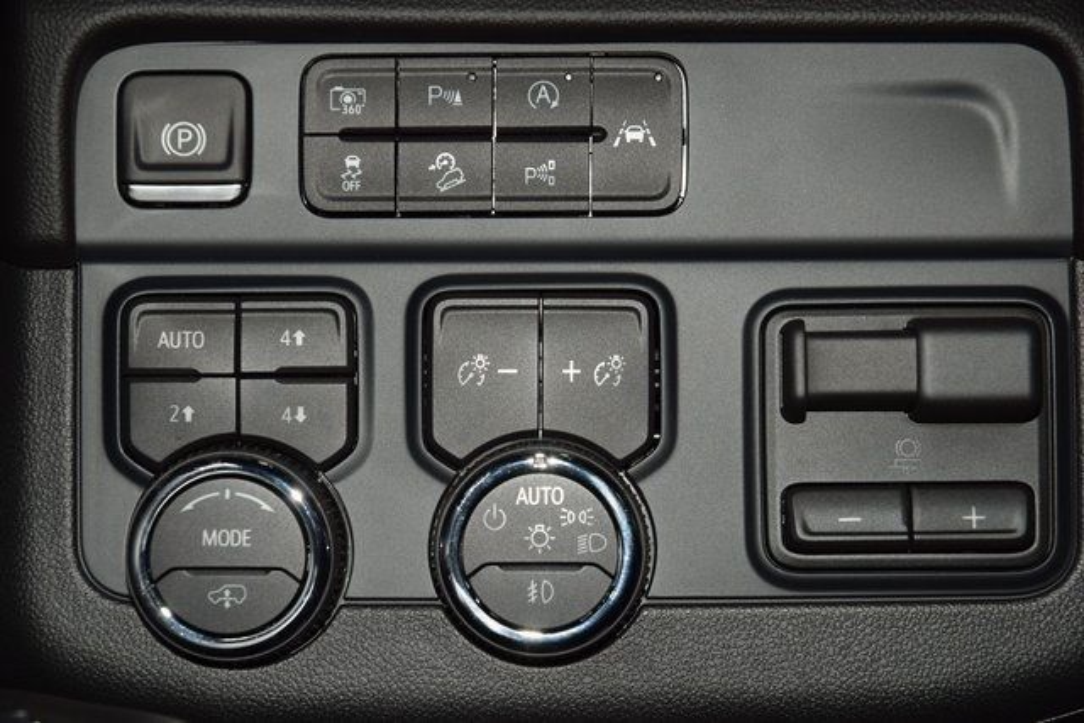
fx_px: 3162
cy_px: 362
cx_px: 542
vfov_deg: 13.0
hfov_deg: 19.5
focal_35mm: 105
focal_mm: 70
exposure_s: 1/125
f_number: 8
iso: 100
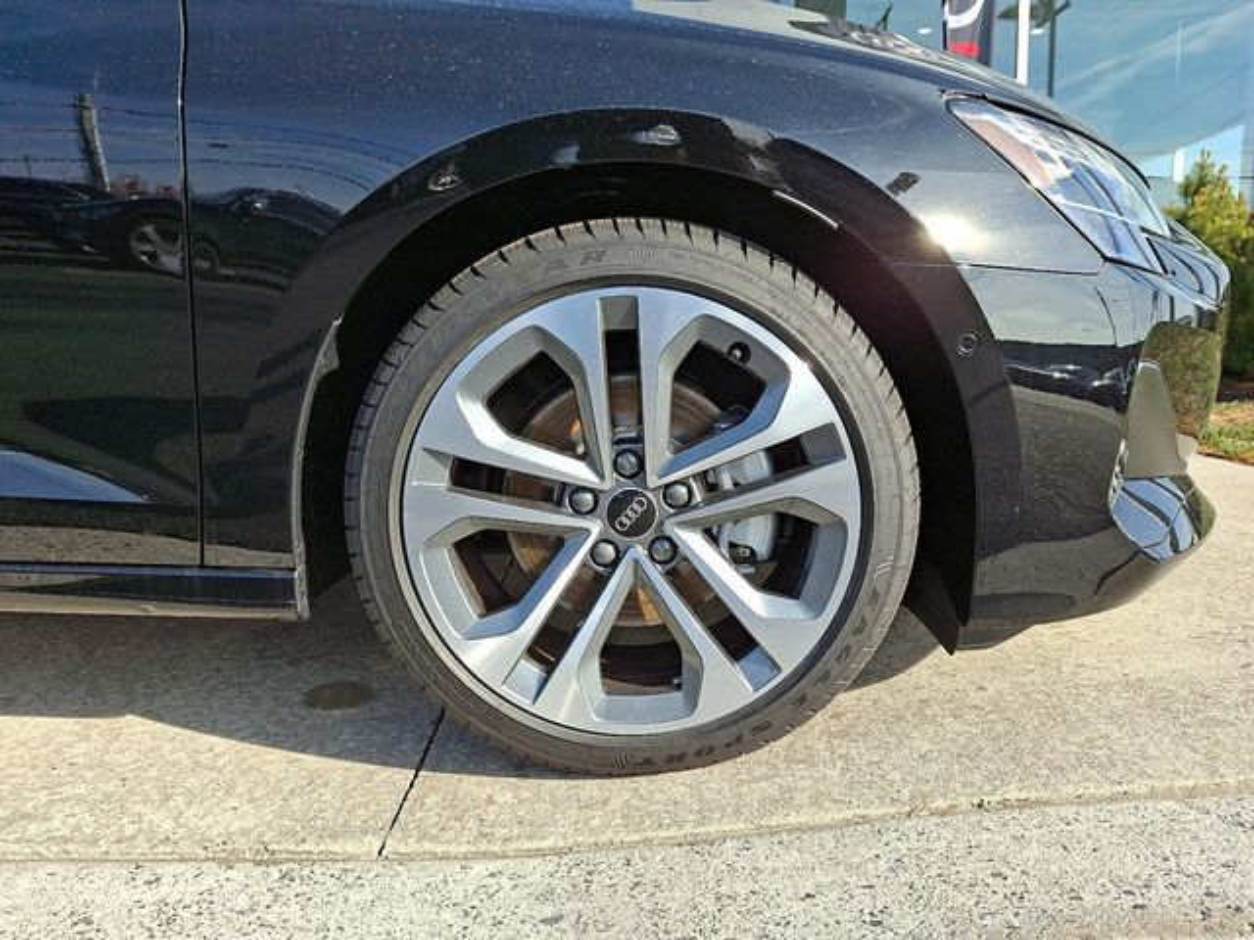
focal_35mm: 25
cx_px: 627
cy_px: 470
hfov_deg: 69.4
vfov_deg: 54.9
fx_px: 906
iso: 25
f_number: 1.8
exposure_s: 1/667
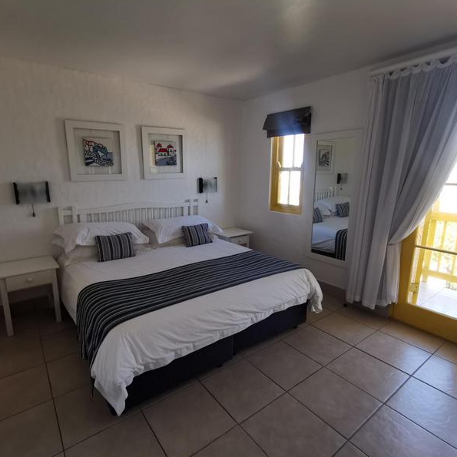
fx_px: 284
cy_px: 227
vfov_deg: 77.7
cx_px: 213
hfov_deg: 77.6
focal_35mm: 19
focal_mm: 2.35
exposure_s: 1/100
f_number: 2.2
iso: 100
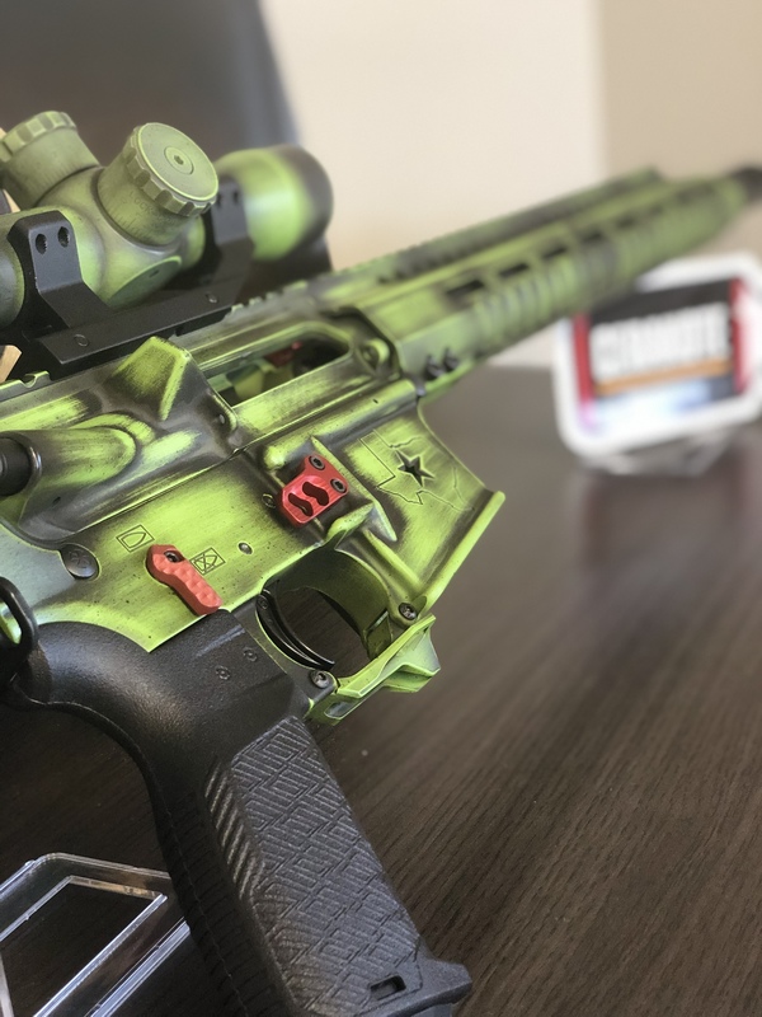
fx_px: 1526
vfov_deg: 36.8
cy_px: 508
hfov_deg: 28.0
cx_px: 381
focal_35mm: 52
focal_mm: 6
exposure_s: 1/17
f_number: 2.4
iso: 160
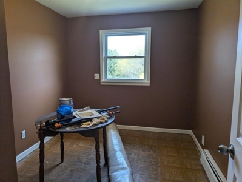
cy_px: 91
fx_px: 168
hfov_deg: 71.5
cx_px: 121
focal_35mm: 24
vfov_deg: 56.9
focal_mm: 6.9
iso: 45
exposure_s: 1/120
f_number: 1.68
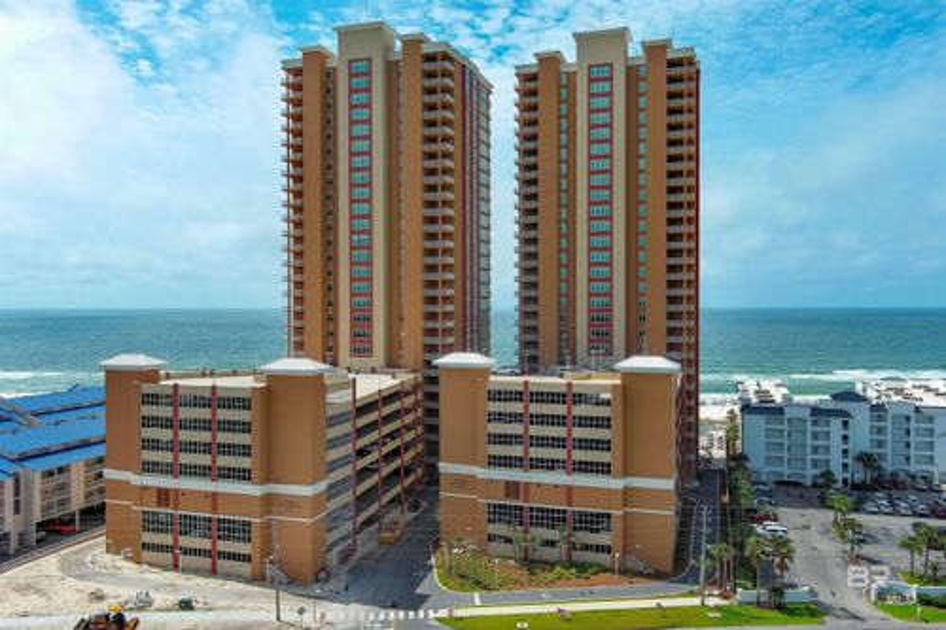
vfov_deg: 44.9
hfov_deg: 63.7
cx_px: 473
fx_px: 762
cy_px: 315
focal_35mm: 29
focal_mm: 10.57
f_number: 6.3
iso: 100
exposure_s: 1/1600
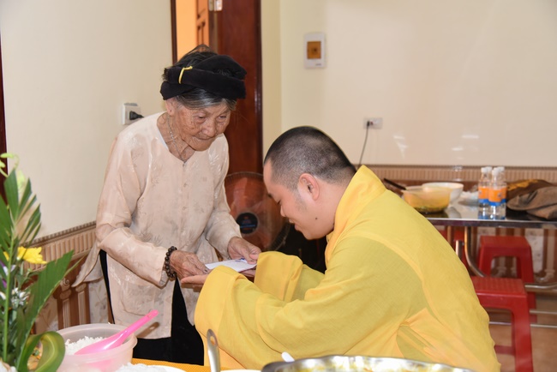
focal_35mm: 40
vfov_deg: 33.4
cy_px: 186
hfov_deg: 48.4
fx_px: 619
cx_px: 278
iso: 1800
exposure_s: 1/60
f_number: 4
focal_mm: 40
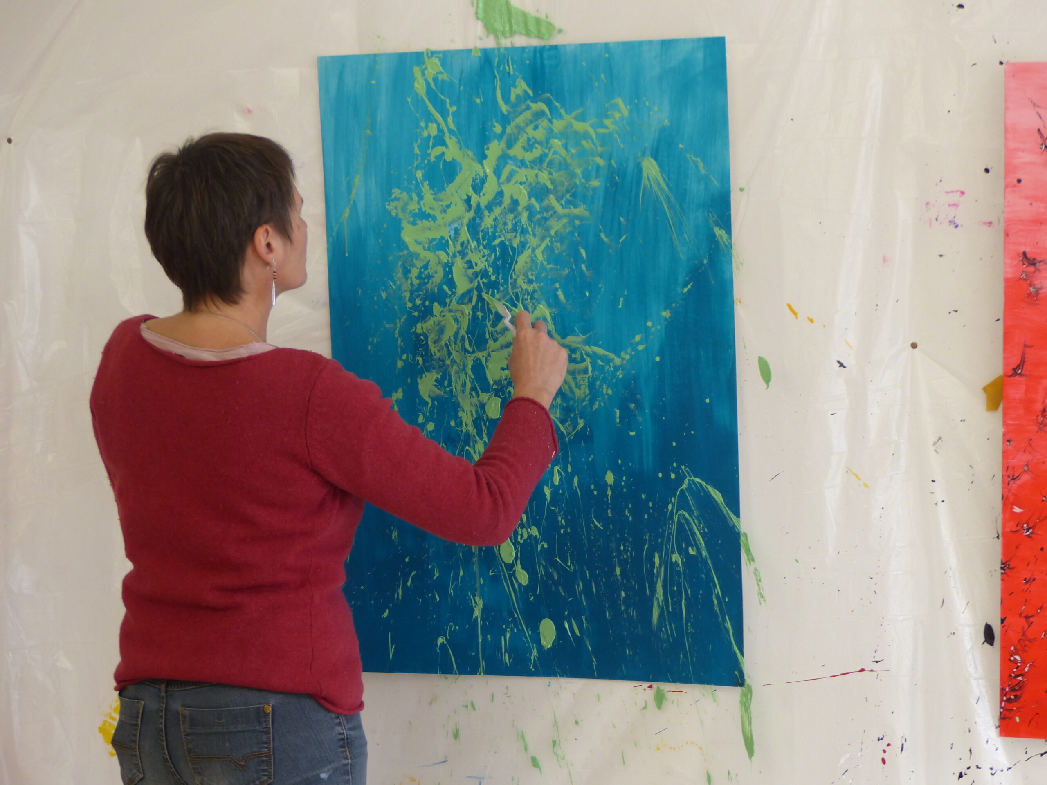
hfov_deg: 19.3
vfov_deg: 14.5
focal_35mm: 102
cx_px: 524
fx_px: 3085
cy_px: 392
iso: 160
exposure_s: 1/60
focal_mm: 18.3
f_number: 2.8
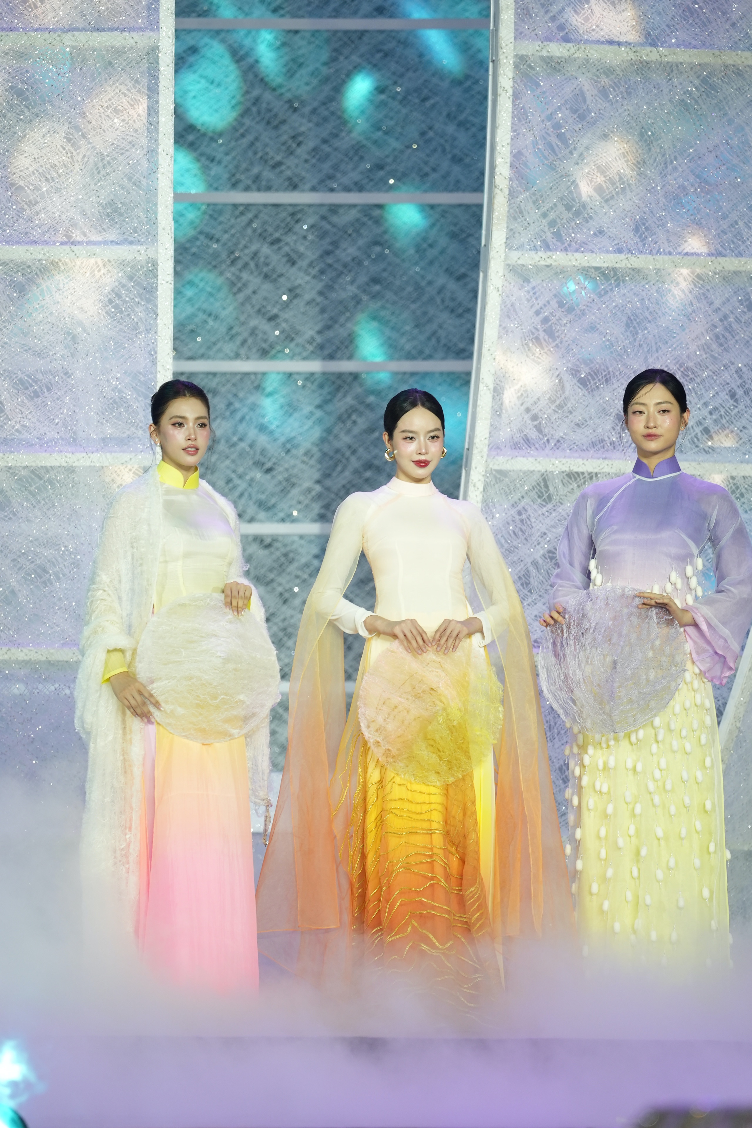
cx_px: 376
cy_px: 564
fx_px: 8397
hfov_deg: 5.1
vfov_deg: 7.7
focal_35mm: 268
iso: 500
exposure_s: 1/250
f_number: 3.2
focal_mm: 179
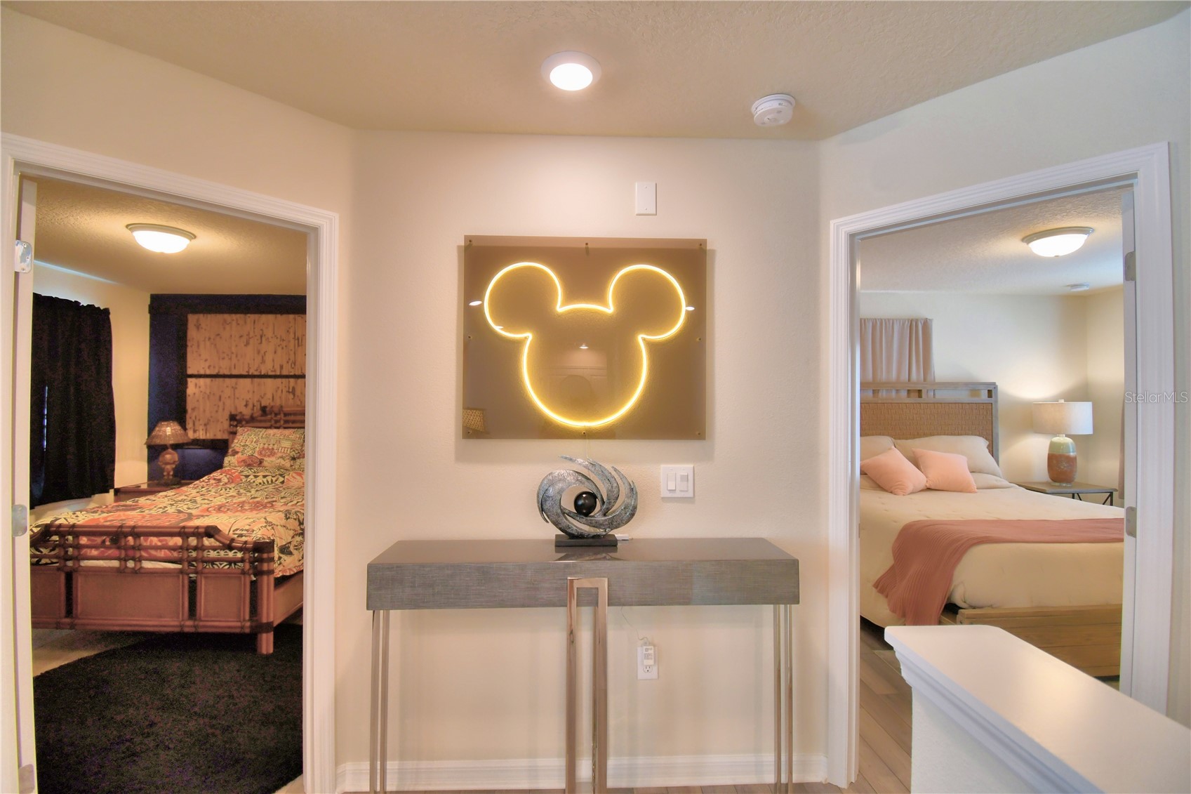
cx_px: 596
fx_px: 496
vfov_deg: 77.3
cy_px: 397
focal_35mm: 15
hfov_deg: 100.4
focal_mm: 10
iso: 400
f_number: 4.5
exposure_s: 1/50
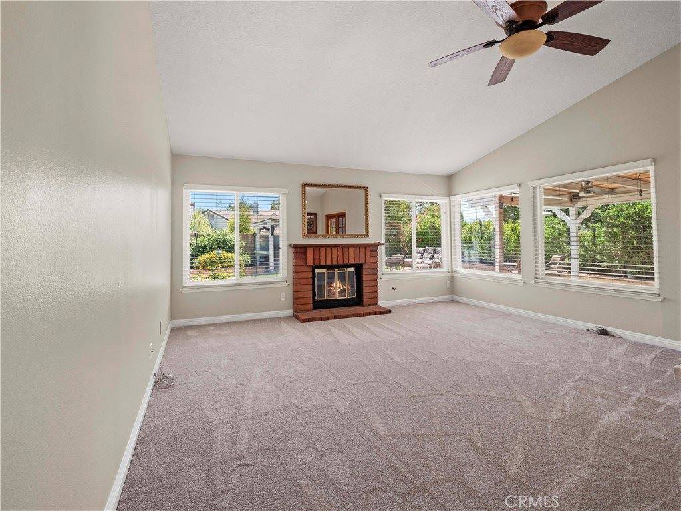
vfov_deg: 78.1
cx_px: 340
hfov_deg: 94.5
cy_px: 256
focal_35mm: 16
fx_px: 315
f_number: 8
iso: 200
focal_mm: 8
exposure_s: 1/6
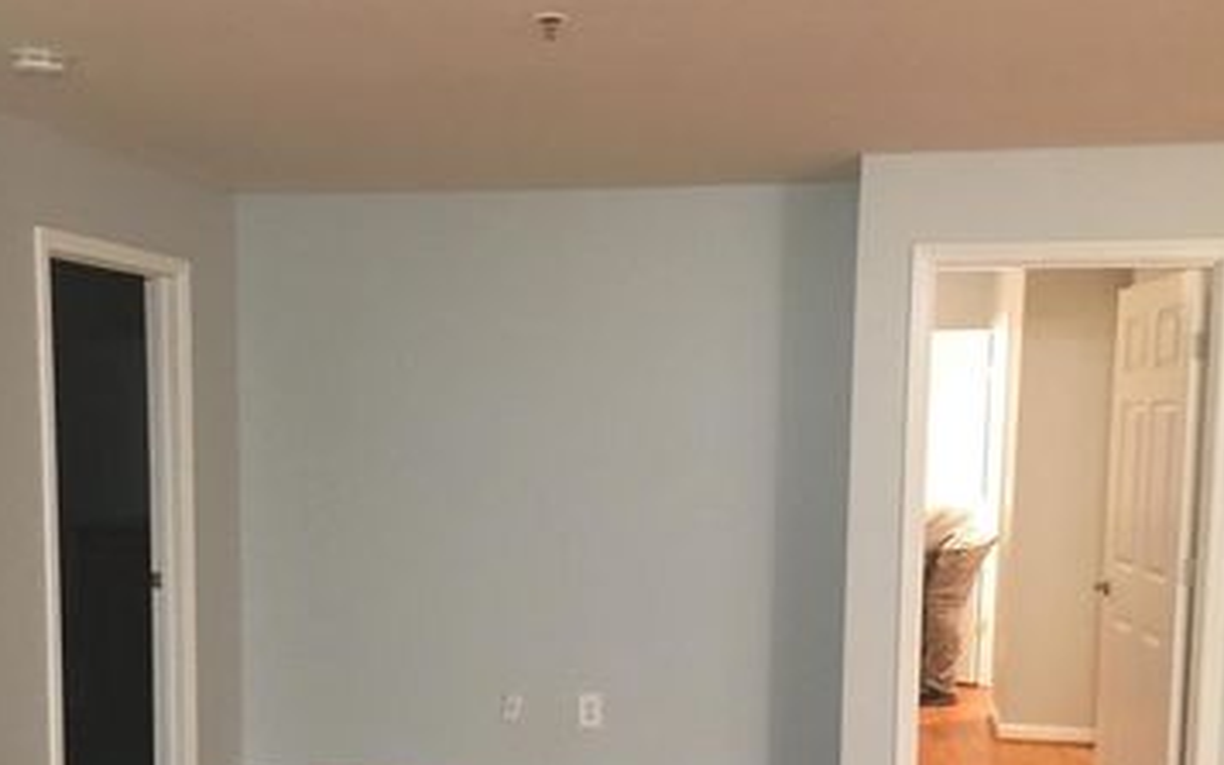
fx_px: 1434
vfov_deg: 29.4
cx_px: 562
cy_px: 571
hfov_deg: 46.2
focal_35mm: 43
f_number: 2.2
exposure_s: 1/15
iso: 200
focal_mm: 4.15
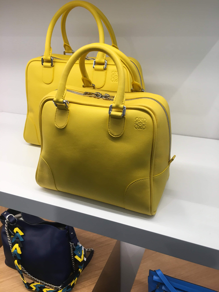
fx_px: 245
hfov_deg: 48.2
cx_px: 110
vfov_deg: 61.7
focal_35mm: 29
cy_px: 146
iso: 25
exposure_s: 1/40
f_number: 2.2
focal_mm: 4.2
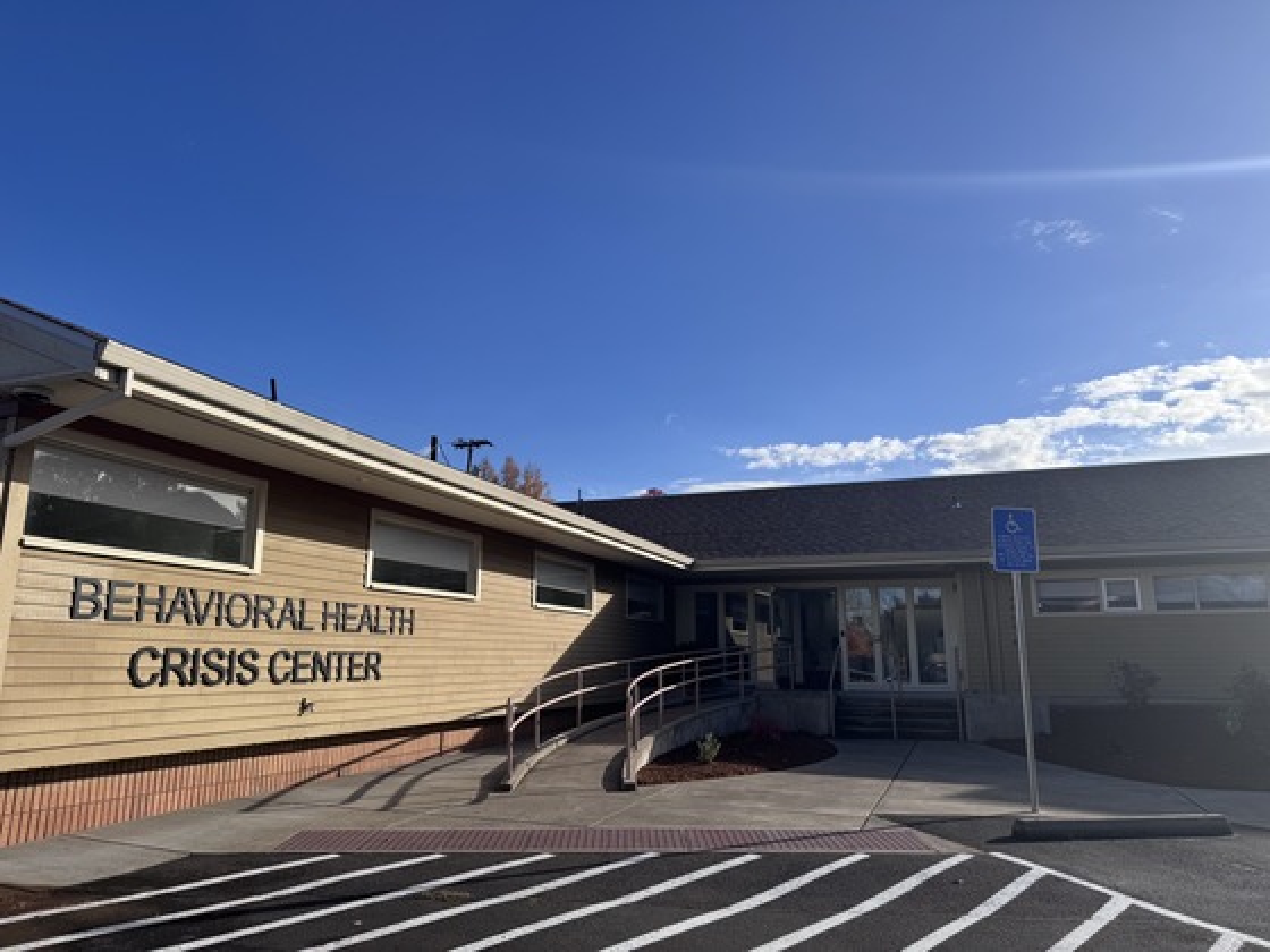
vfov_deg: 56.8
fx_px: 881
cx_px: 635
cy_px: 476
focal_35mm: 24
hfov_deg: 71.6
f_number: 1.78
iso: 80
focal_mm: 6.76
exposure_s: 1/5814
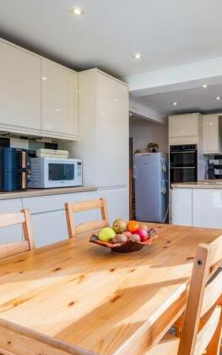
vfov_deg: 68.4
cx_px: 162
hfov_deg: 44.7
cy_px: 177
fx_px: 261
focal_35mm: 27
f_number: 7.1
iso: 160
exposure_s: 1/25
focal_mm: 11.2
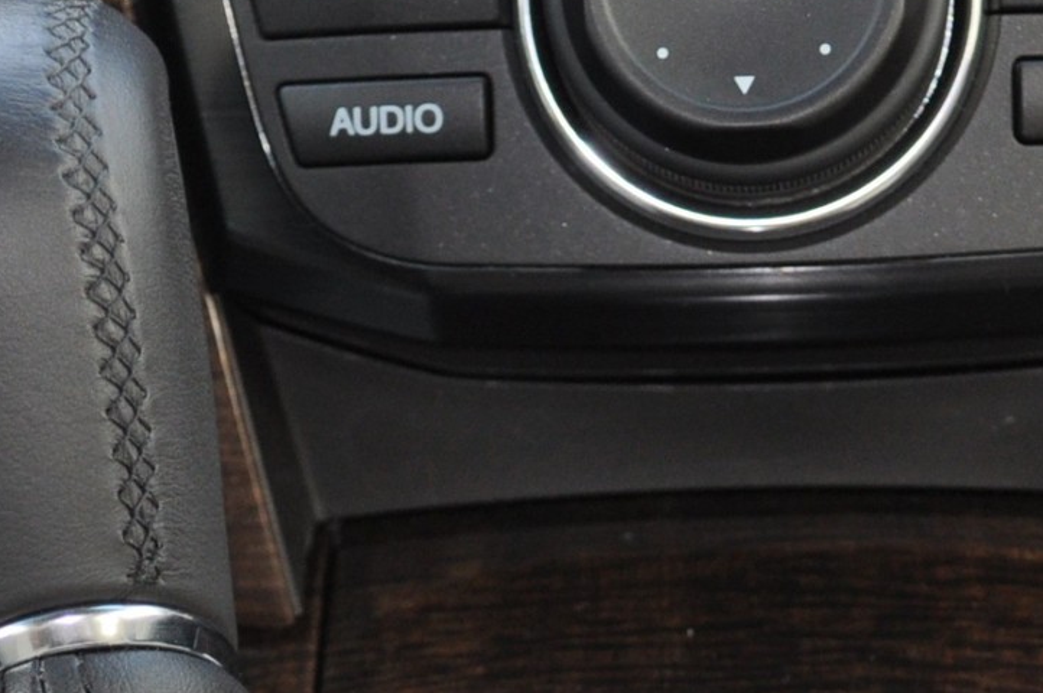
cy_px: 948
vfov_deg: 7.4
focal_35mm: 182
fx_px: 5260
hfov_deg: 11.3
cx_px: 598
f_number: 5
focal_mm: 35
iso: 640
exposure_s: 1/125
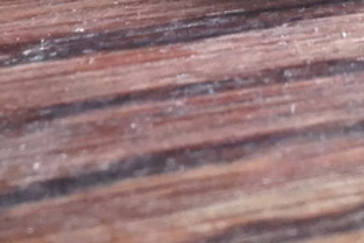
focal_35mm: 129
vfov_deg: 10.2
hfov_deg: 15.9
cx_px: 238
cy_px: -143
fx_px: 1304
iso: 370
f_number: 2.2
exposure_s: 1/8
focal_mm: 3.3
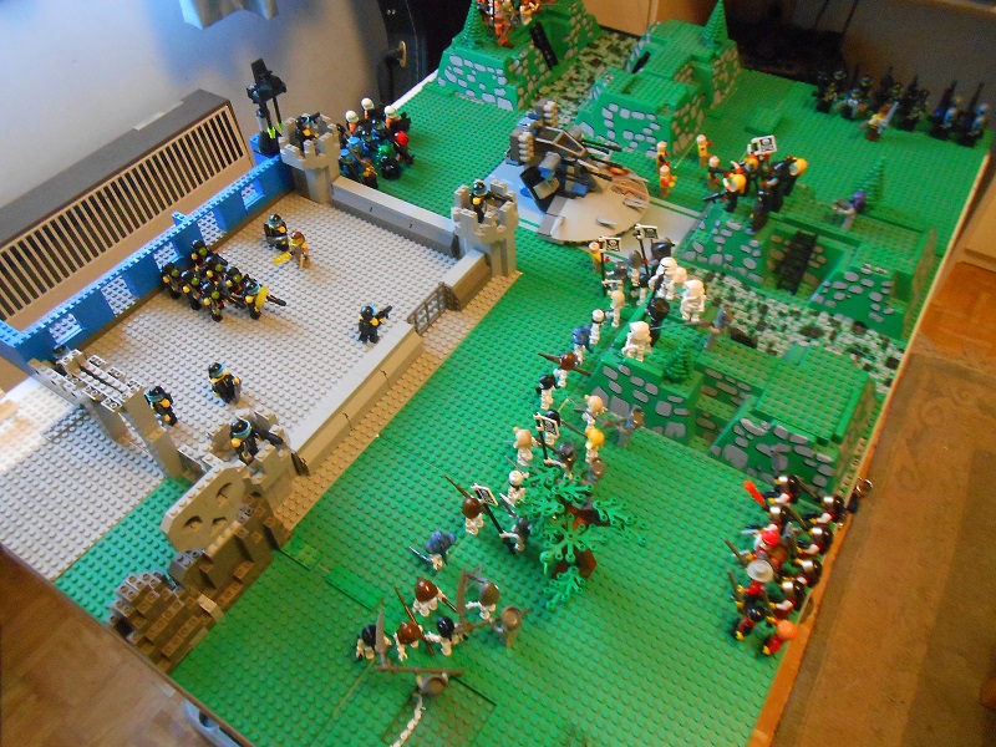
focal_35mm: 26
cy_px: 374
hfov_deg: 67.3
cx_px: 498
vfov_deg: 53.1
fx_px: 748
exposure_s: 1/8
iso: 800
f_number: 3.5
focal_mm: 4.6
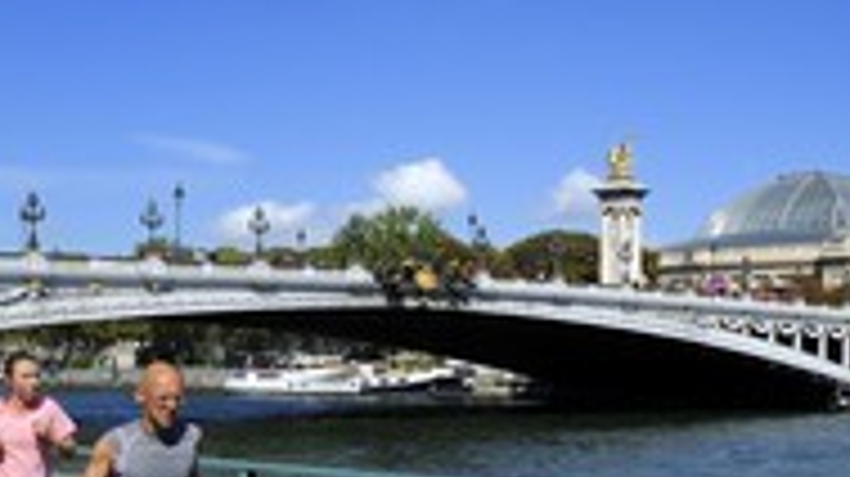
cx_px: 490
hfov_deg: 37.2
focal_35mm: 56
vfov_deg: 21.0
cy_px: 414
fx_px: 1261
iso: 400
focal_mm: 24
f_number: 14
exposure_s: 1/320
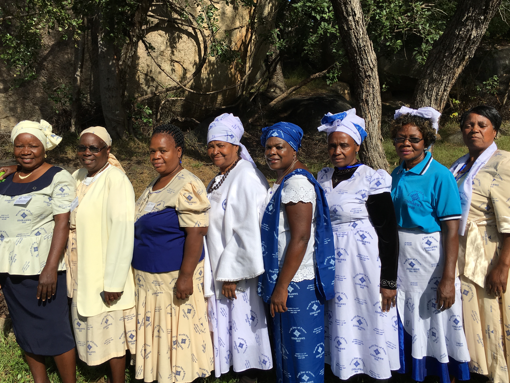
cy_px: 185
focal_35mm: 31
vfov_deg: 45.4
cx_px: 250
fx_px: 457
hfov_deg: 58.3
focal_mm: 4.15
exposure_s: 1/1923
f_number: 2.2
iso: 25
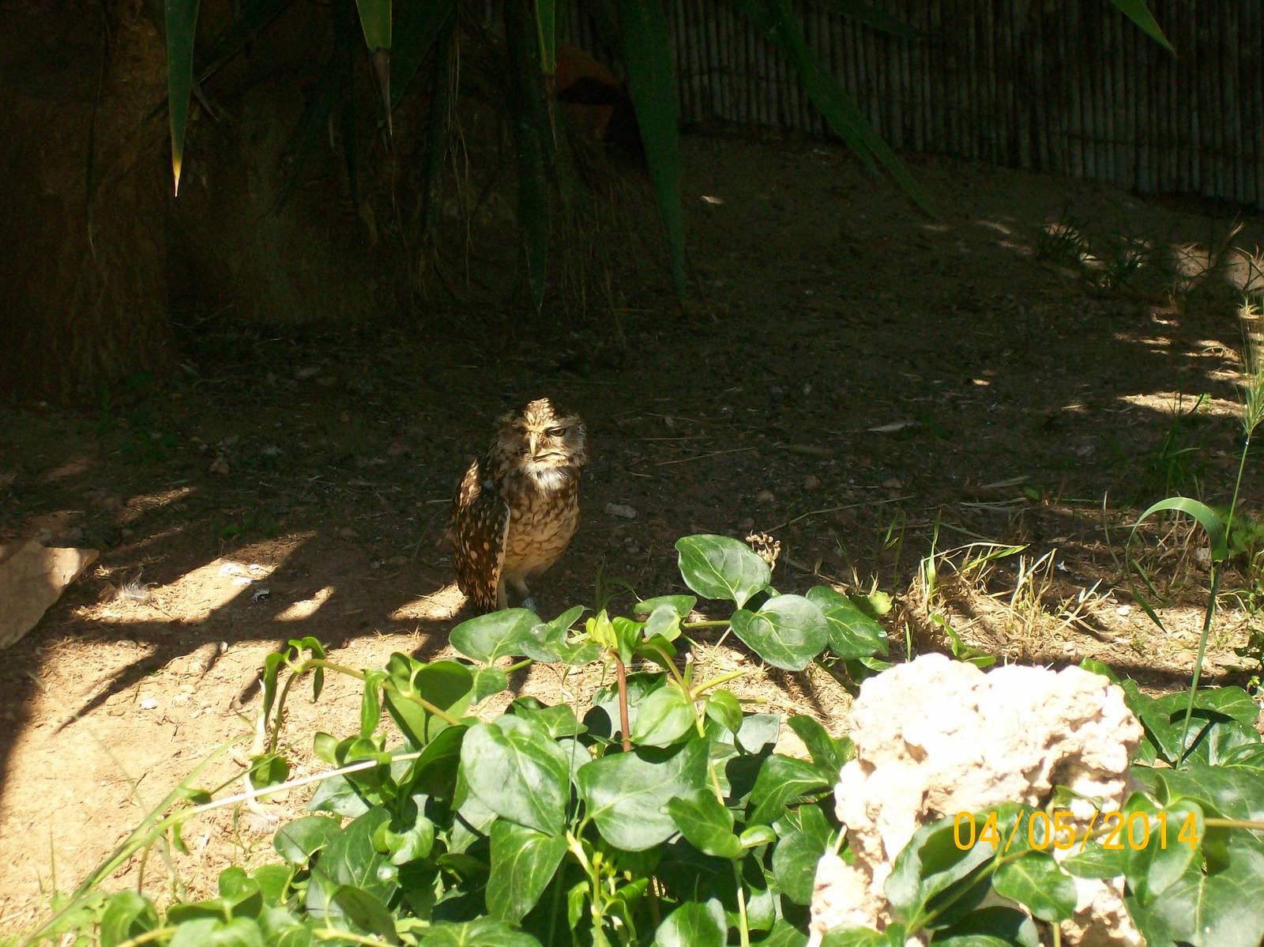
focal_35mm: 108
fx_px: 3941
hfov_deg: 18.2
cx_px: 632
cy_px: 474
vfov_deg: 13.7
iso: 80
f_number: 4.8
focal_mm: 18
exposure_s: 1/297
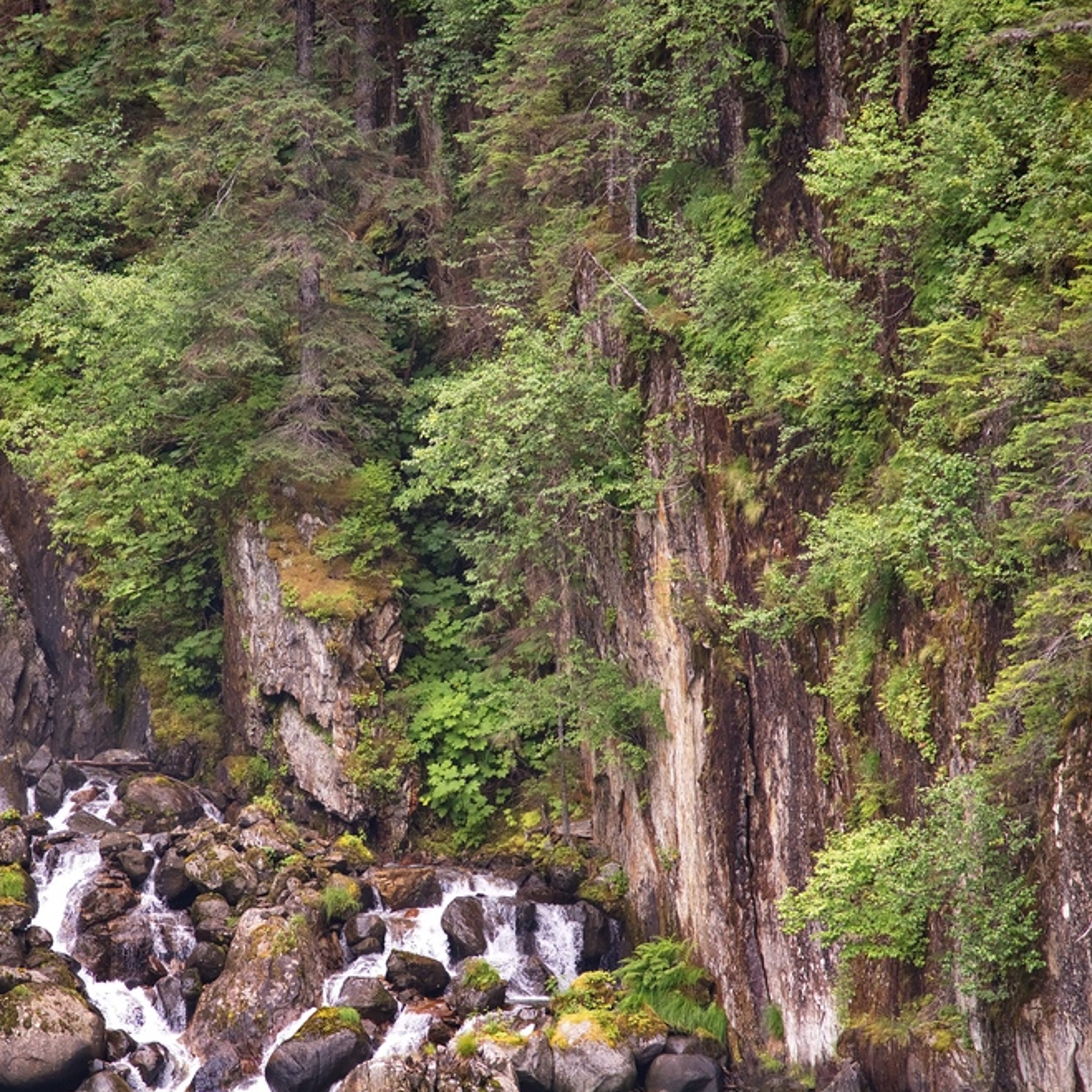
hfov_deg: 8.8
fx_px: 7067
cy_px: 648
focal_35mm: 198
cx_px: 388
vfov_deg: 8.8
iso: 450
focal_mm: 120
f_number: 4
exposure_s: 1/250
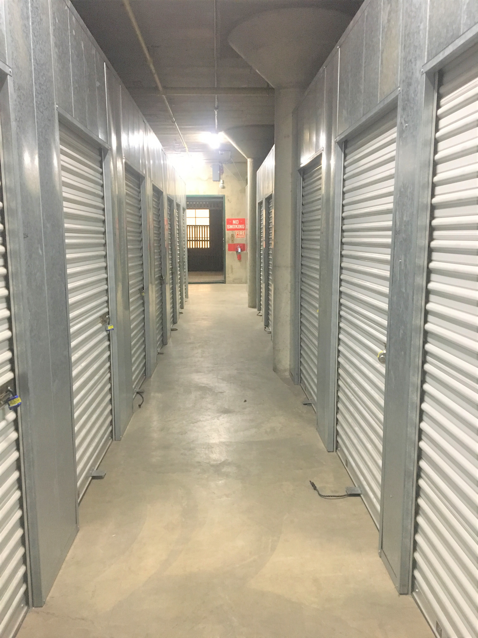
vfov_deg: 61.7
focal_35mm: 29
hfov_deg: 48.2
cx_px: 239
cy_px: 319
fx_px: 534
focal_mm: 4.15
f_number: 2.2
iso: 200
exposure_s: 1/30
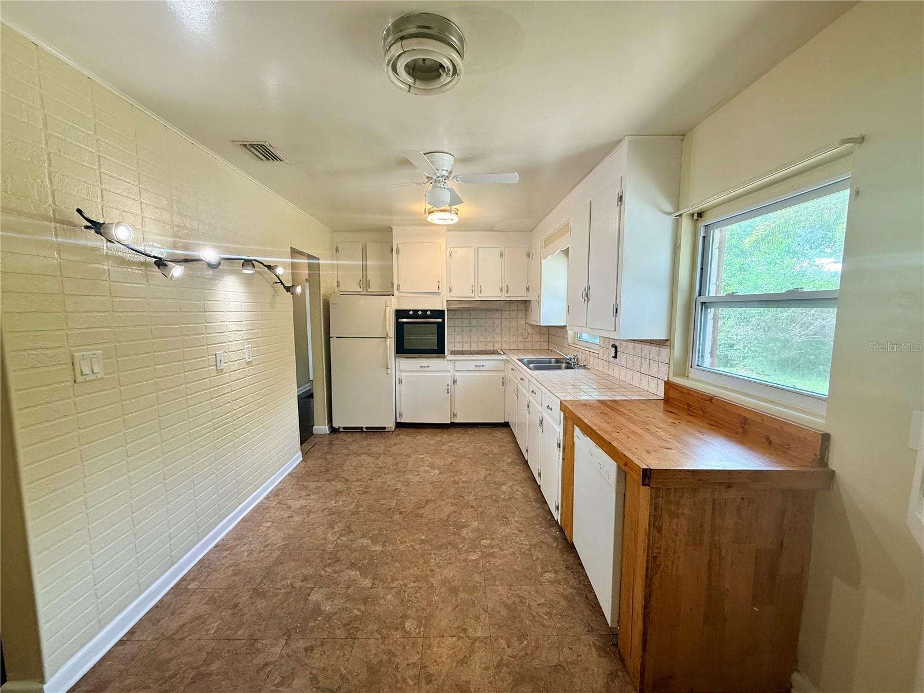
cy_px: 346
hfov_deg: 102.1
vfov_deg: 85.7
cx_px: 462
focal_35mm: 14
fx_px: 374
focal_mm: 2.22
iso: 125
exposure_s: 1/120
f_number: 2.2
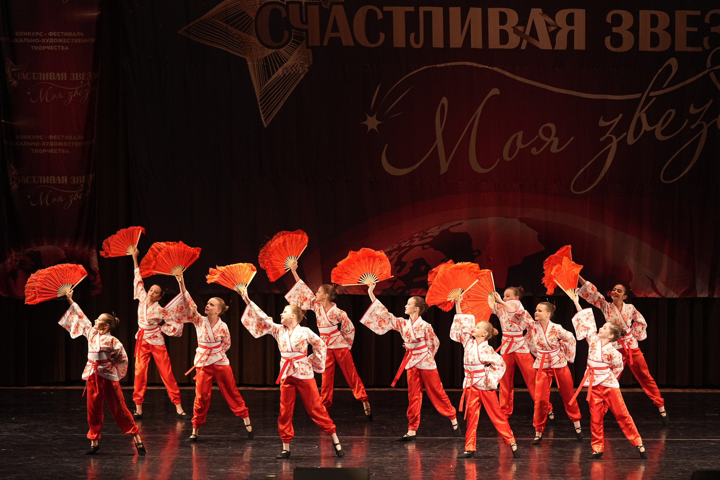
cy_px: 240
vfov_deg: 11.2
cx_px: 360
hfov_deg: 16.8
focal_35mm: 122
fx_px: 2440
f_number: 2.8
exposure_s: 1/400
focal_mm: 122
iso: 2500
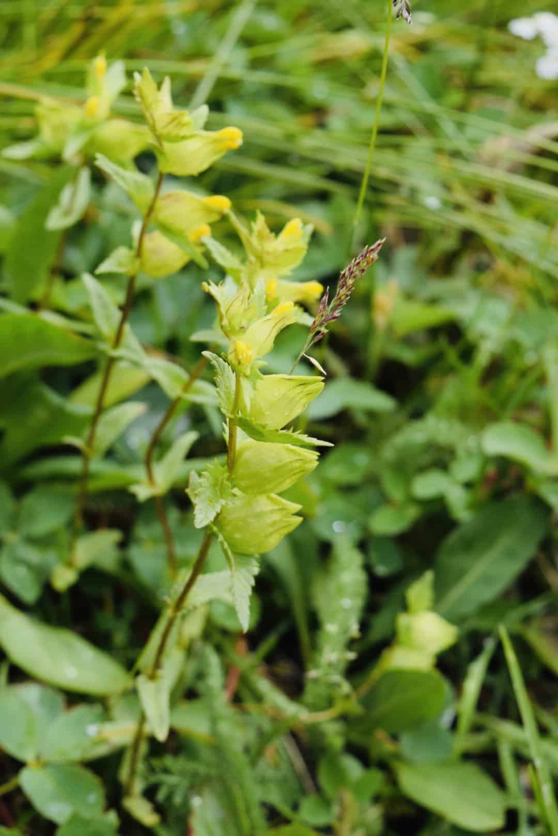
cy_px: 418
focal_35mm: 60
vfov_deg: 33.4
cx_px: 279
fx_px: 1395
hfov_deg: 22.6
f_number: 8
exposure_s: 1/400
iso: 200
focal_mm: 40
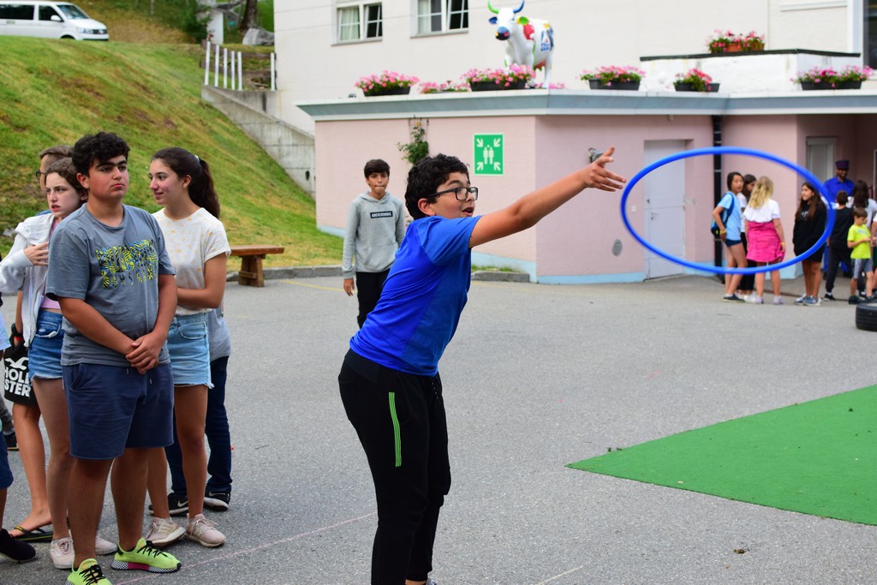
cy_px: 292
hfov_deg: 37.8
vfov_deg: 25.8
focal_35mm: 52
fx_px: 1279
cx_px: 438
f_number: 4
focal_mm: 35
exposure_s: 1/320
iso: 800
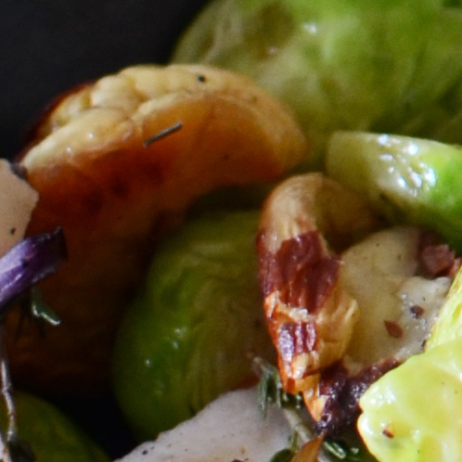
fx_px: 6647
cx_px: 1451
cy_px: 258
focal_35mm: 440
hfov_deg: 3.9
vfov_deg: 4.0
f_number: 3.5
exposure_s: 1/20
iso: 320
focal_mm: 35
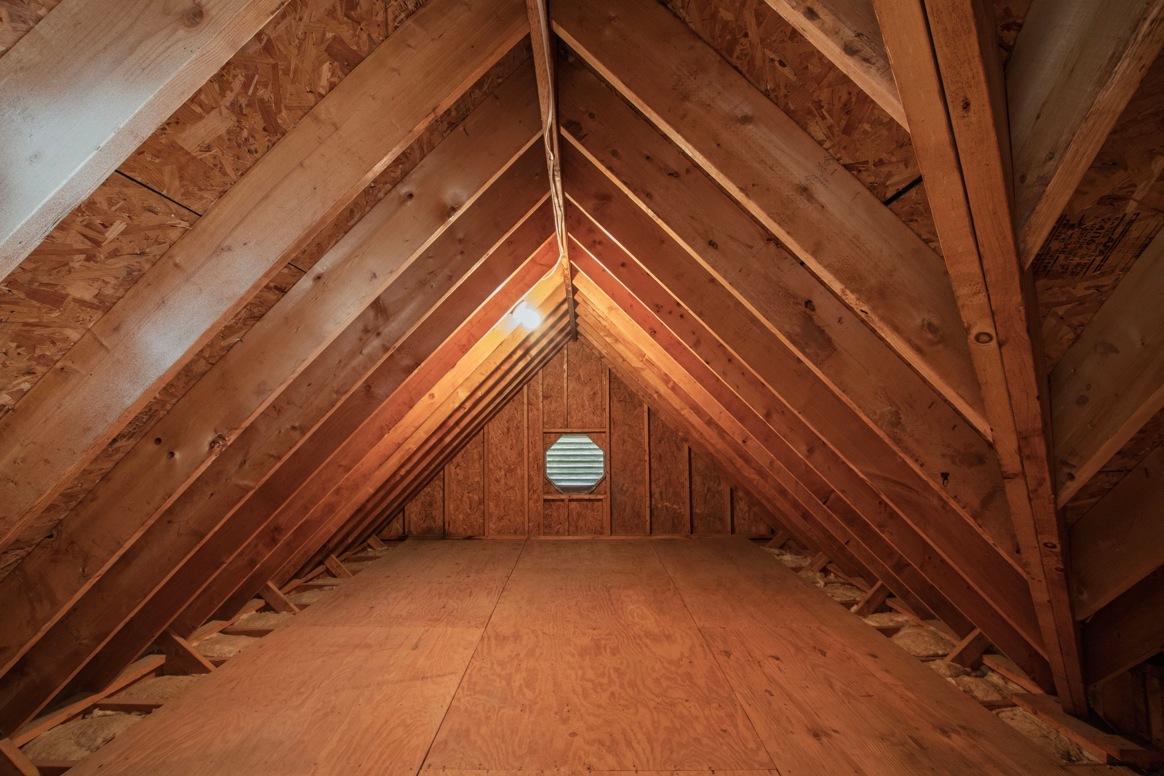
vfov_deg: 77.3
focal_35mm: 15
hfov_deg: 100.4
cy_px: 388
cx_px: 582
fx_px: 485
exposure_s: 1/2.5
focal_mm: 10
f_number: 8
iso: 800
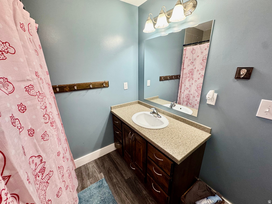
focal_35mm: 14
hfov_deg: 102.1
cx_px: 136
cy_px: 102
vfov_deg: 85.7
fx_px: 110
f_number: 2.2
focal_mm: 2.22
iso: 200
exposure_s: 1/120
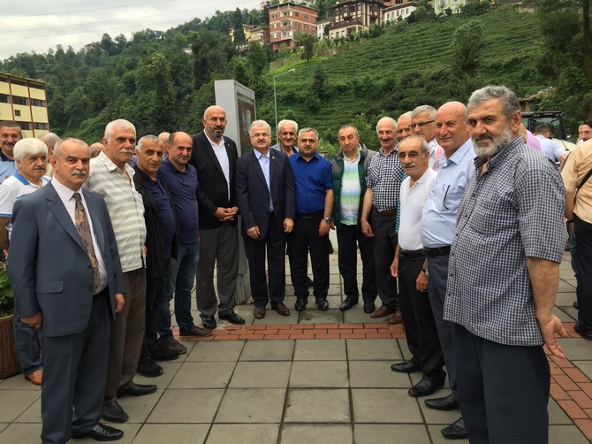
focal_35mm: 29
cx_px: 296
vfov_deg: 48.2
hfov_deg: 61.7
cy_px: 222
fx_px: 496
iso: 32
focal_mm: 4.15
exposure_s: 1/100
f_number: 2.2
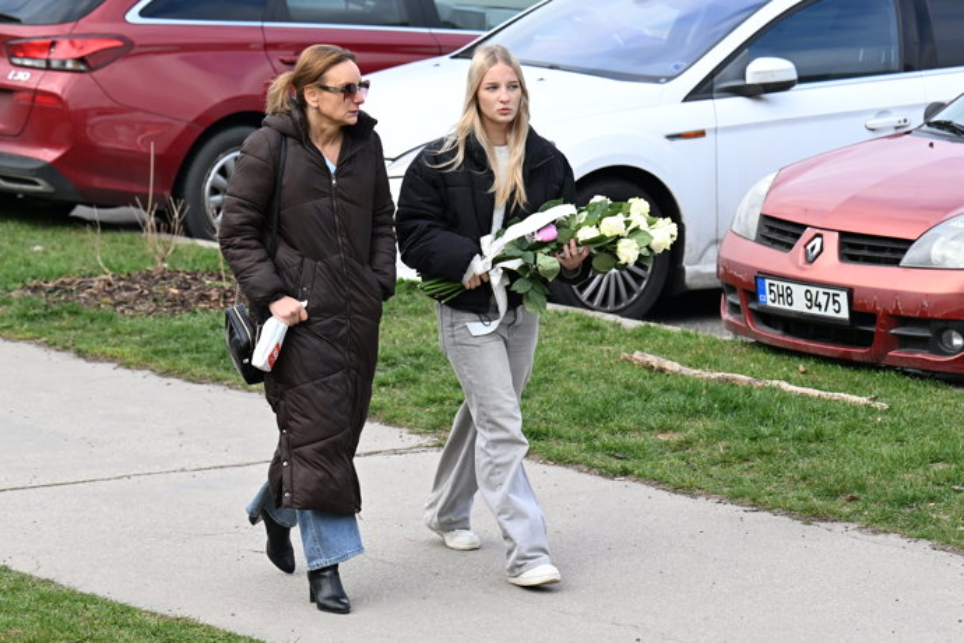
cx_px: 482
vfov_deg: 6.3
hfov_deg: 9.5
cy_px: 322
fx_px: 5810
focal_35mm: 217
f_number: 5
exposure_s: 1/1250
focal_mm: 145
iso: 800
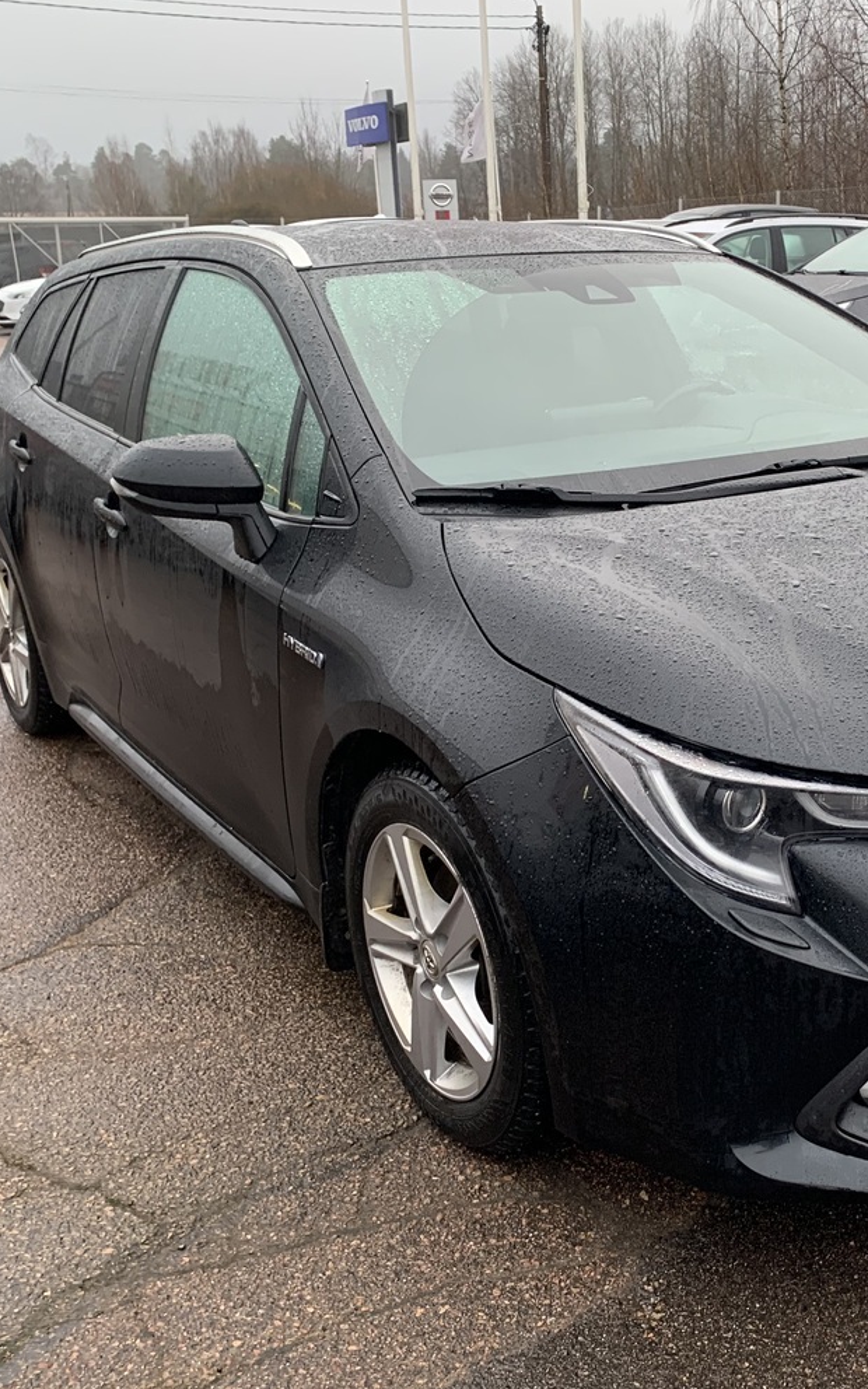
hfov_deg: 31.1
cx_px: 711
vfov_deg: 49.3
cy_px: 694
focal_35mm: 40
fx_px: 1514
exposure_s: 1/80
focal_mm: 4.25
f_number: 1.8
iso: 100
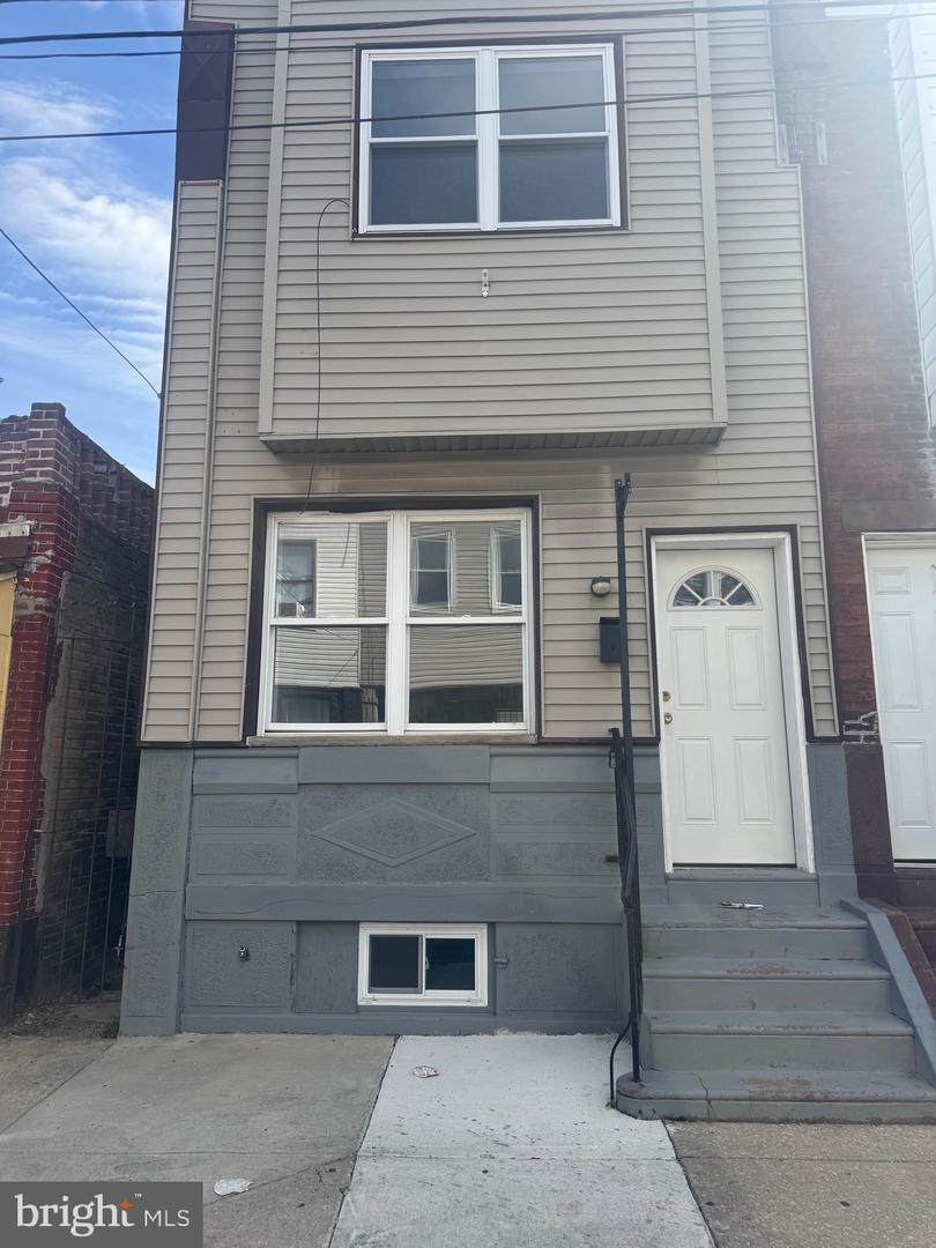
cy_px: 624
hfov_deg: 56.8
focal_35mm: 24
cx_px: 468
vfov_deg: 71.6
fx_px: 865
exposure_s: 1/2833
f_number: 1.78
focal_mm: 6.76
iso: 80
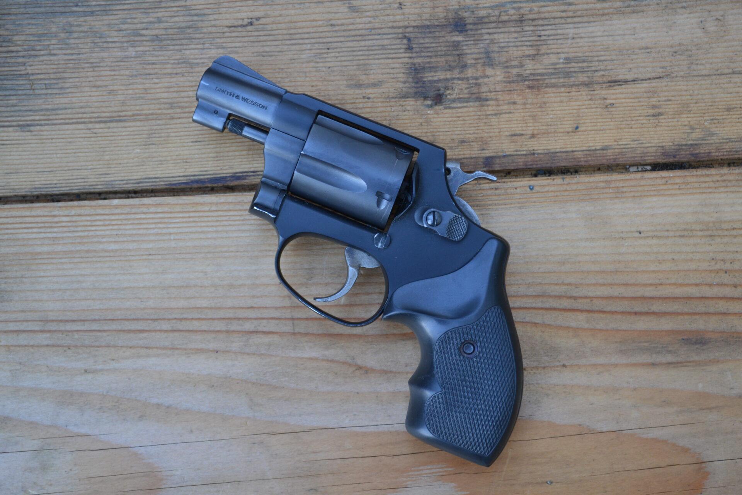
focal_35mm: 63
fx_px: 1298
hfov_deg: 31.9
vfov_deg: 21.6
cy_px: 248
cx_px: 371
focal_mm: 42
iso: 400
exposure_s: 1/80
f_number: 5.3
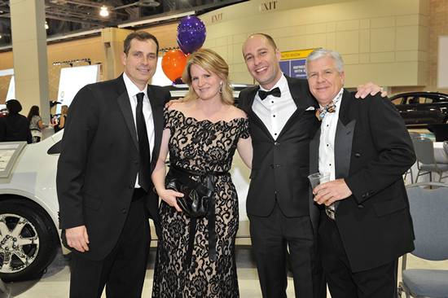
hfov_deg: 46.4
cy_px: 149
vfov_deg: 31.9
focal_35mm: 42
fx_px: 522
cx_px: 224
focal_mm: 42
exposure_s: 1/80
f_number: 7.1
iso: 1250
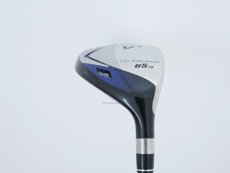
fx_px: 332
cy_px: 86
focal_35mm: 50
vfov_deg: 29.1
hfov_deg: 38.2
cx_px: 115
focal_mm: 25
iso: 1600
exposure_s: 1/60
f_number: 4.5
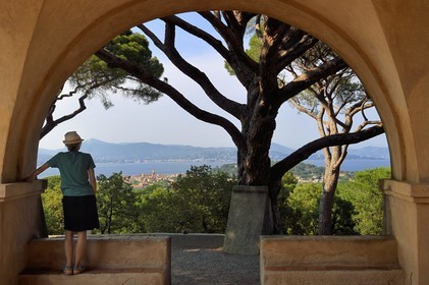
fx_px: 476
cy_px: 142
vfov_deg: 33.3
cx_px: 214
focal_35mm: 40
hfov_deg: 48.5
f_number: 16
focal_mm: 40
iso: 200
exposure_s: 1/100
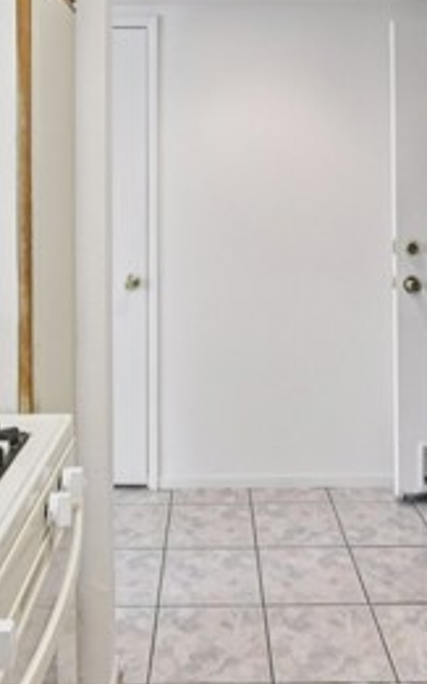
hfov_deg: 36.3
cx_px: 210
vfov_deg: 53.3
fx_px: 652
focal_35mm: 35
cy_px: 186
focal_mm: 14
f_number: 8
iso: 400
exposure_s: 1/8
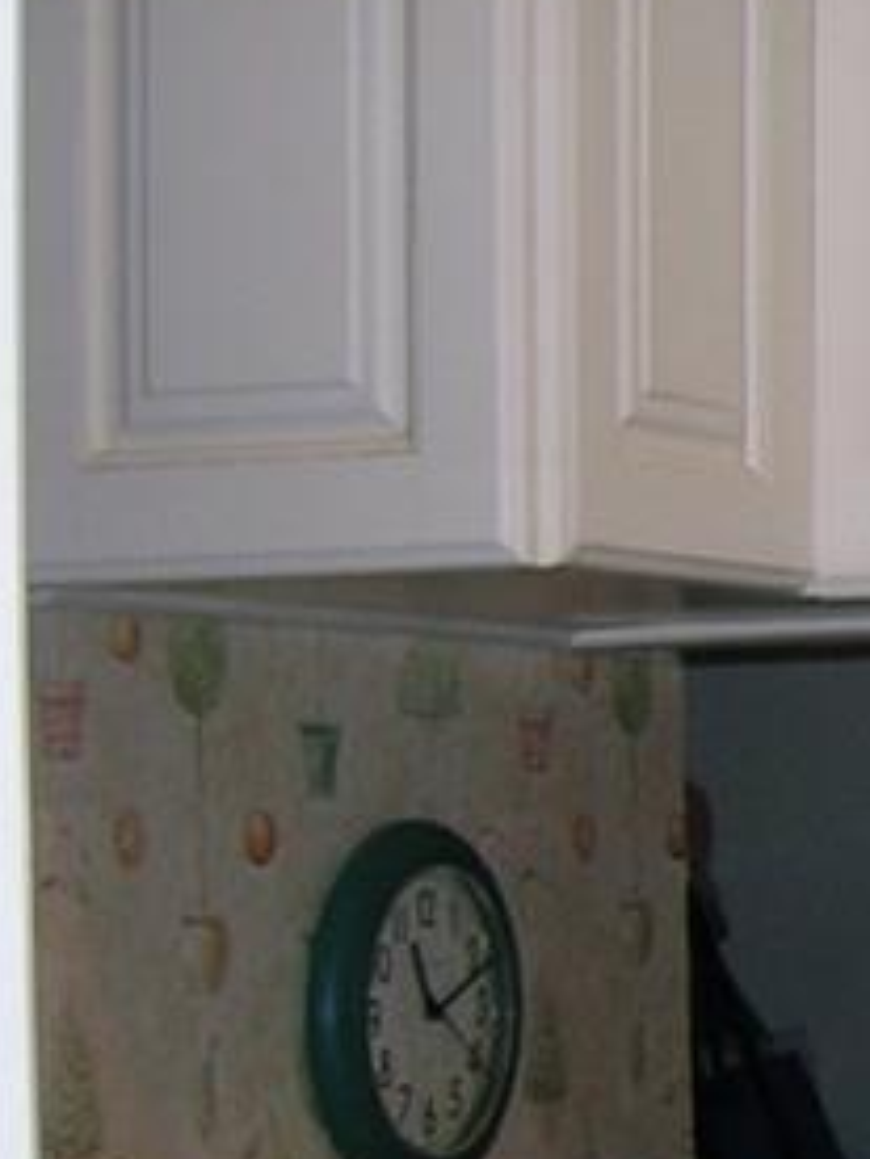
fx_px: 4222
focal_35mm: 126
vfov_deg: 15.6
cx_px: 2085
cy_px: 808
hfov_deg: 10.2
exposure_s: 1/60.1
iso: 50
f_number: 2.9
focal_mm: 5.7
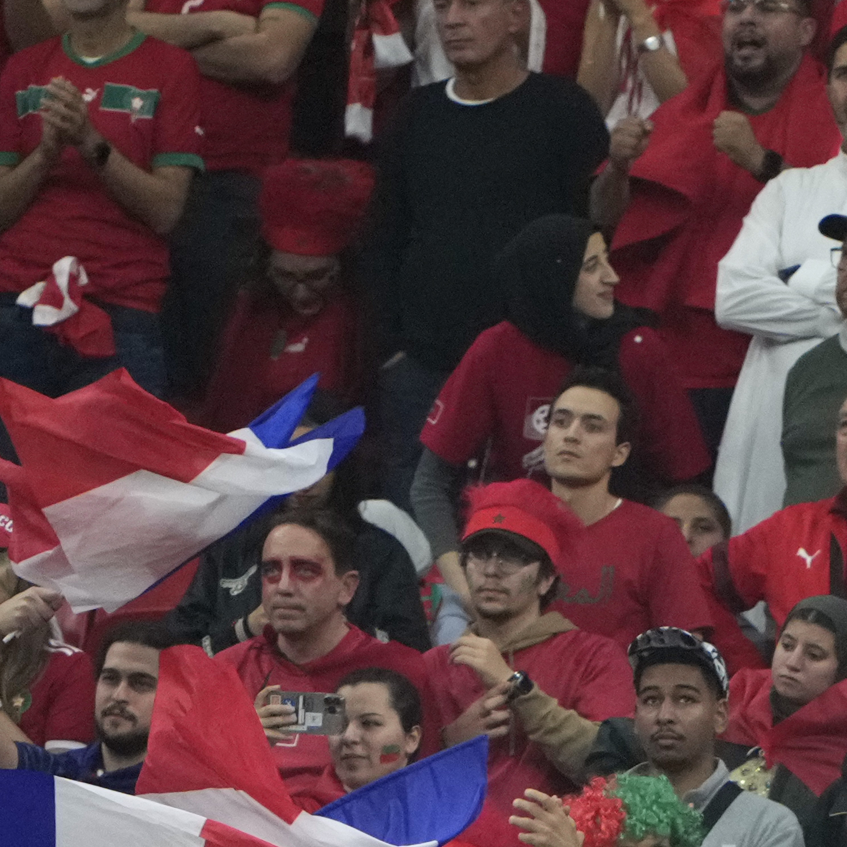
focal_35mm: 1969
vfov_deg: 0.9
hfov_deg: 0.9
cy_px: 1536
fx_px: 54508
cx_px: 1122
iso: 3200
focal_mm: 400
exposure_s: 1/1250
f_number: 2.8
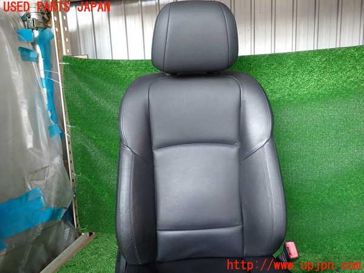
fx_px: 263
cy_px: 136
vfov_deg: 54.9
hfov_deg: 69.4
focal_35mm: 25
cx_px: 182
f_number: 2
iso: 100
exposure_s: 1/125
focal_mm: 4.5
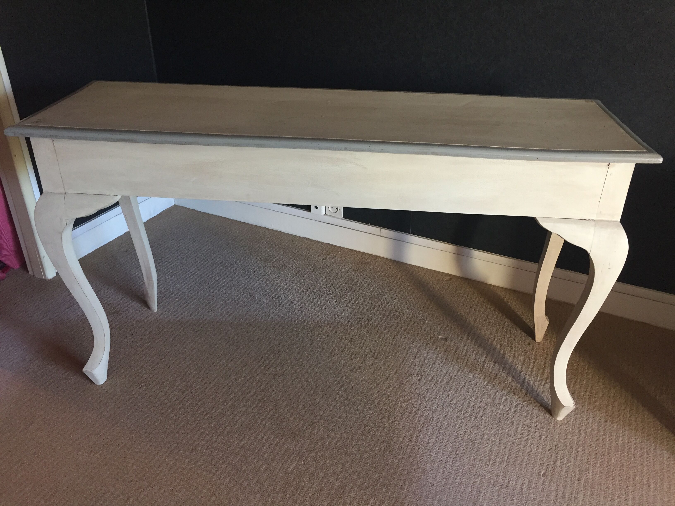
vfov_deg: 48.2
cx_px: 338
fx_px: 565
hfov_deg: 61.7
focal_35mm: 29
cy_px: 253
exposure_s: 1/33
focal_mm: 4.15
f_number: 2.2
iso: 160
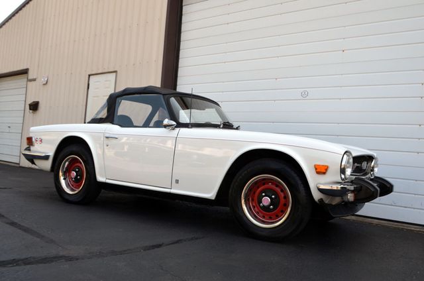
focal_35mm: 36
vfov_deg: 36.7
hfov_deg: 53.2
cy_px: 140
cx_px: 212
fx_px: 423
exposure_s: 1/200
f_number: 7.1
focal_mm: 24
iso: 200
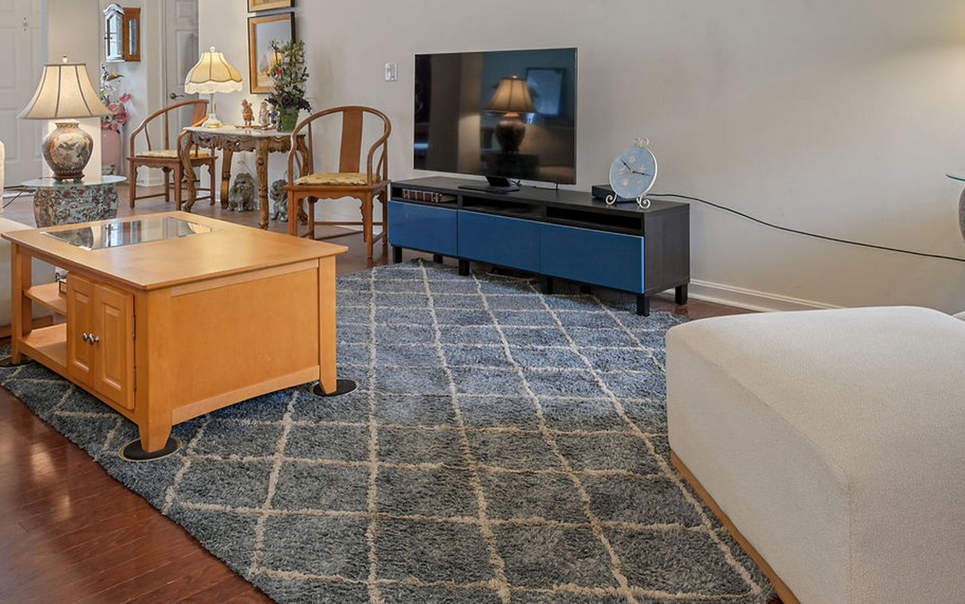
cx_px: 478
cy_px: 70
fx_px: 842
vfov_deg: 37.1
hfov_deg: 59.7
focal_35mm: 32
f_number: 8
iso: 320
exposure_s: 1/1.25
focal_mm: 14
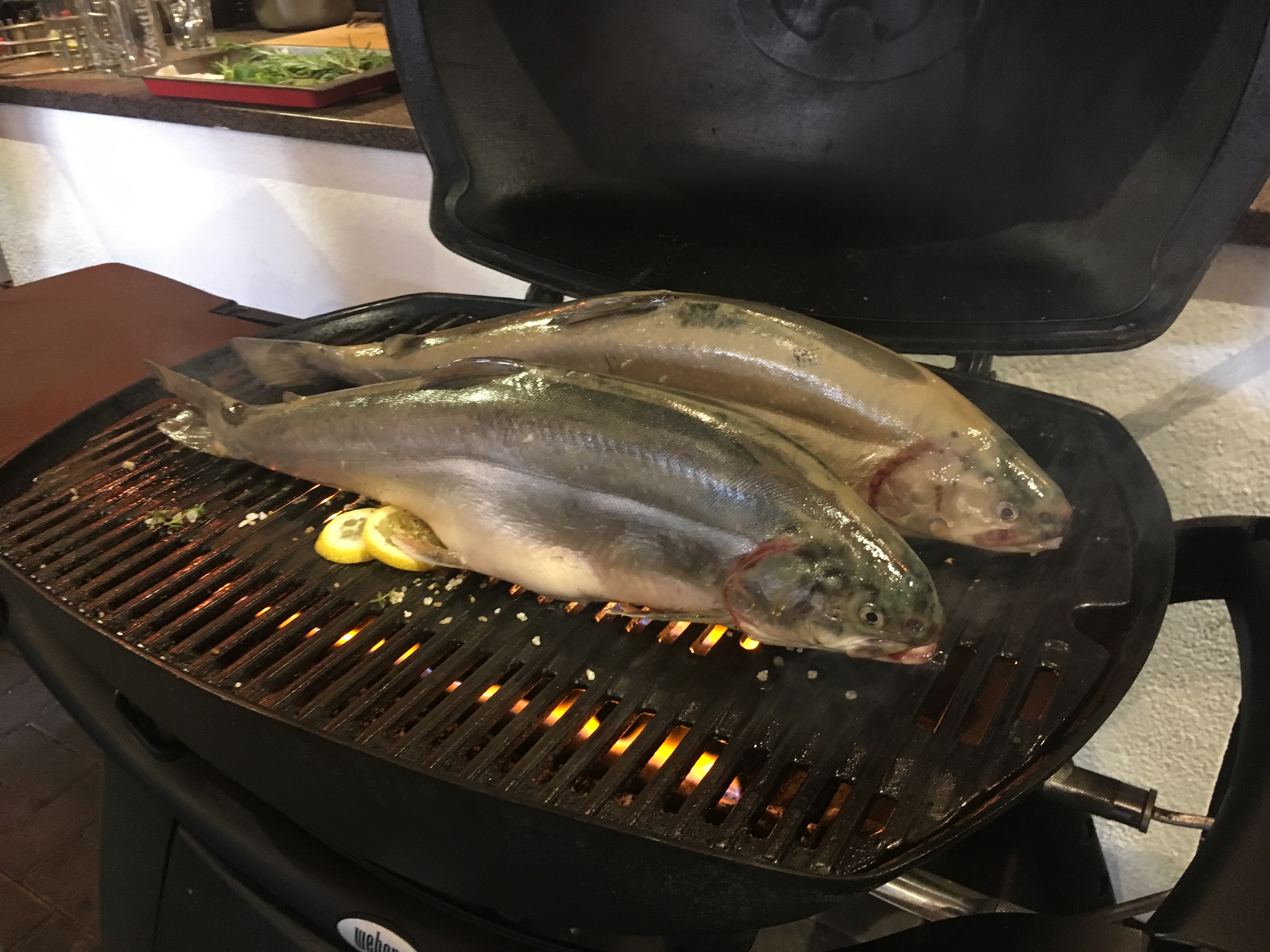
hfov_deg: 61.7
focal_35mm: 29
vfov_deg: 48.2
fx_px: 1064
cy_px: 476
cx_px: 635
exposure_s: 1/17
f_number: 2.2
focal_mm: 4.15
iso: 200
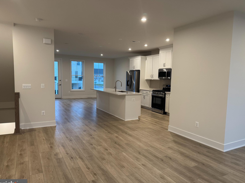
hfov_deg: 69.4
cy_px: 94
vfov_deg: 54.9
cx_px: 124
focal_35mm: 25
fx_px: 177
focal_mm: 6.76
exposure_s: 1/120
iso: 160
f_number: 1.78
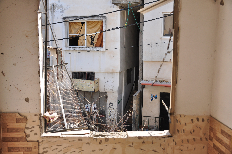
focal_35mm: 36
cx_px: 116
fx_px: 232
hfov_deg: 53.2
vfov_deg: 36.8
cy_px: 77
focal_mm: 24
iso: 200
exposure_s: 1/640
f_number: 3.8
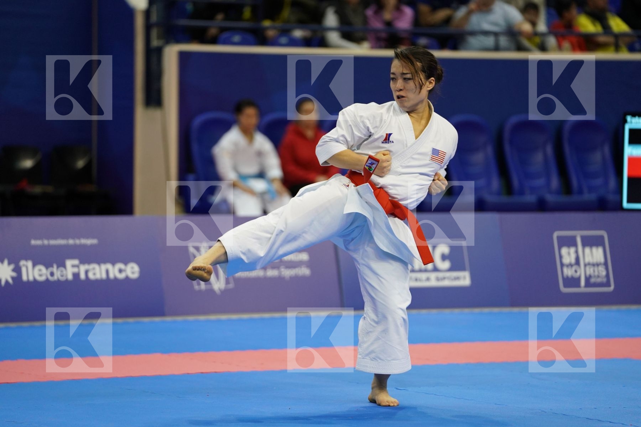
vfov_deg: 8.1
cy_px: 214
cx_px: 320
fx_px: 3027
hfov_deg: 12.1
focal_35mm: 170
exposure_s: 1/500
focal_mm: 170
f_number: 2.8
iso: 2000
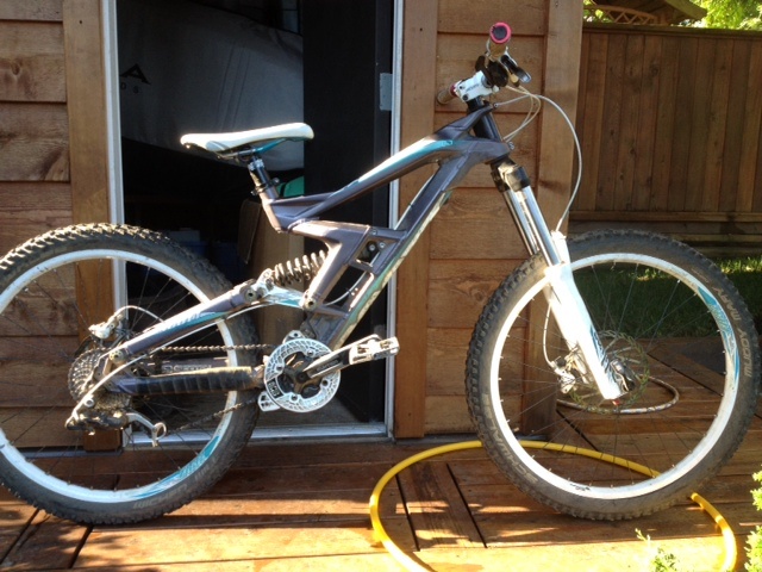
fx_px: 770
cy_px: 286
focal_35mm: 35
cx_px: 381
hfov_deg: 52.6
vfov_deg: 40.7
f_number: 2.4
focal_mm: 4.28
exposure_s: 1/120
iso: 100
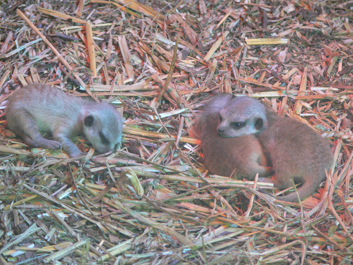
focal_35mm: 297
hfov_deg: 6.7
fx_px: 3029
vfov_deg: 5.0
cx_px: 176
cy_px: 132
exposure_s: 1/30
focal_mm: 62.7
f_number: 3.6
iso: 200
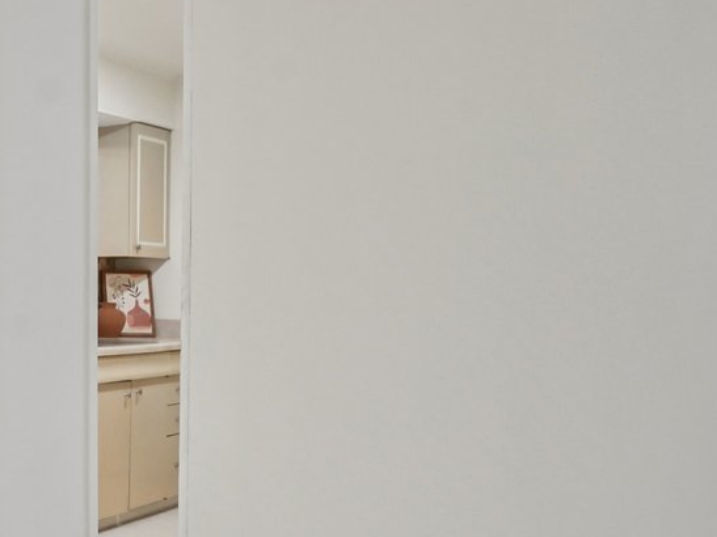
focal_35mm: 54
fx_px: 1118
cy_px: 289
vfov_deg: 27.0
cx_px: -367
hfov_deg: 25.9
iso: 800
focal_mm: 15
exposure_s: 1/25
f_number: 8
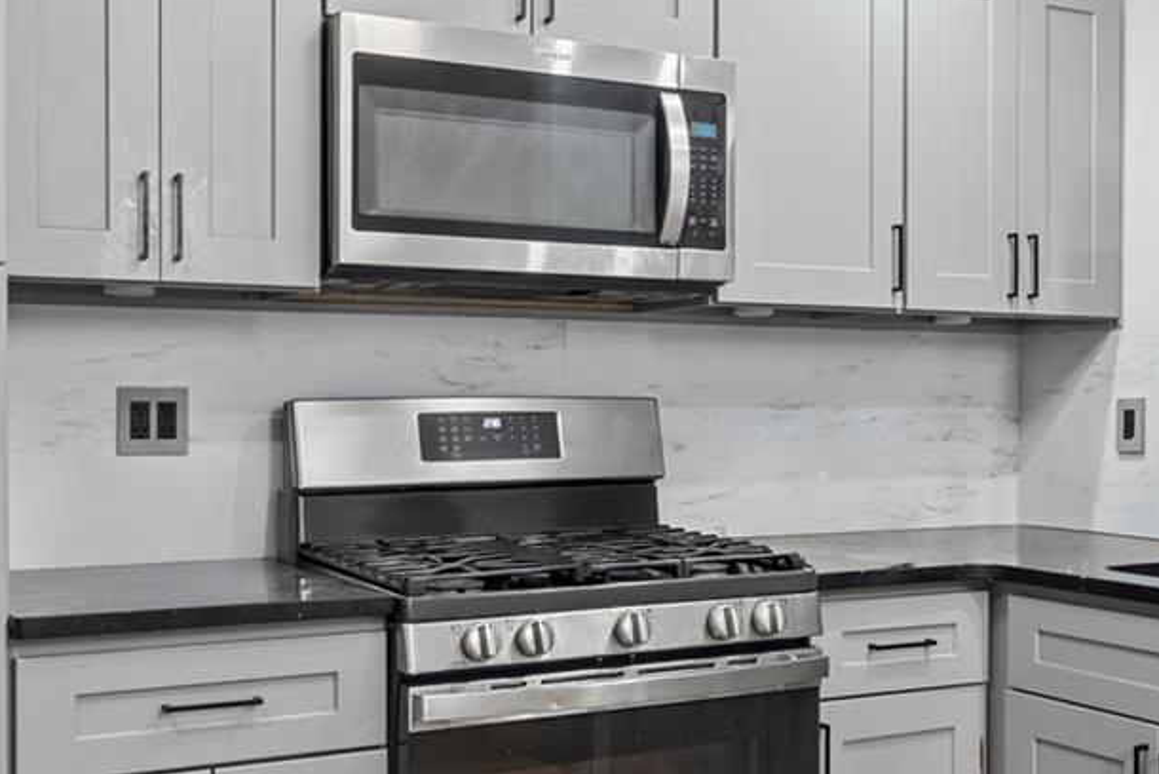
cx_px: 694
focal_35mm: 47
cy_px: 400
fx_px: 1513
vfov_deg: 28.7
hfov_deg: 41.7
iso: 400
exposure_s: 1/1.67
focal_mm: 14
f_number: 10
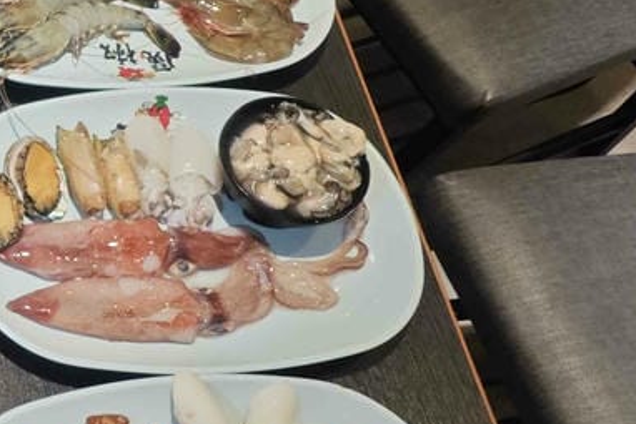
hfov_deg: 25.3
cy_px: 160
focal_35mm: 62
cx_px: -296
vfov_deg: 21.9
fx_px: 1096
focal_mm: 2.03
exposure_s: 1/120
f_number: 1.8
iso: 100
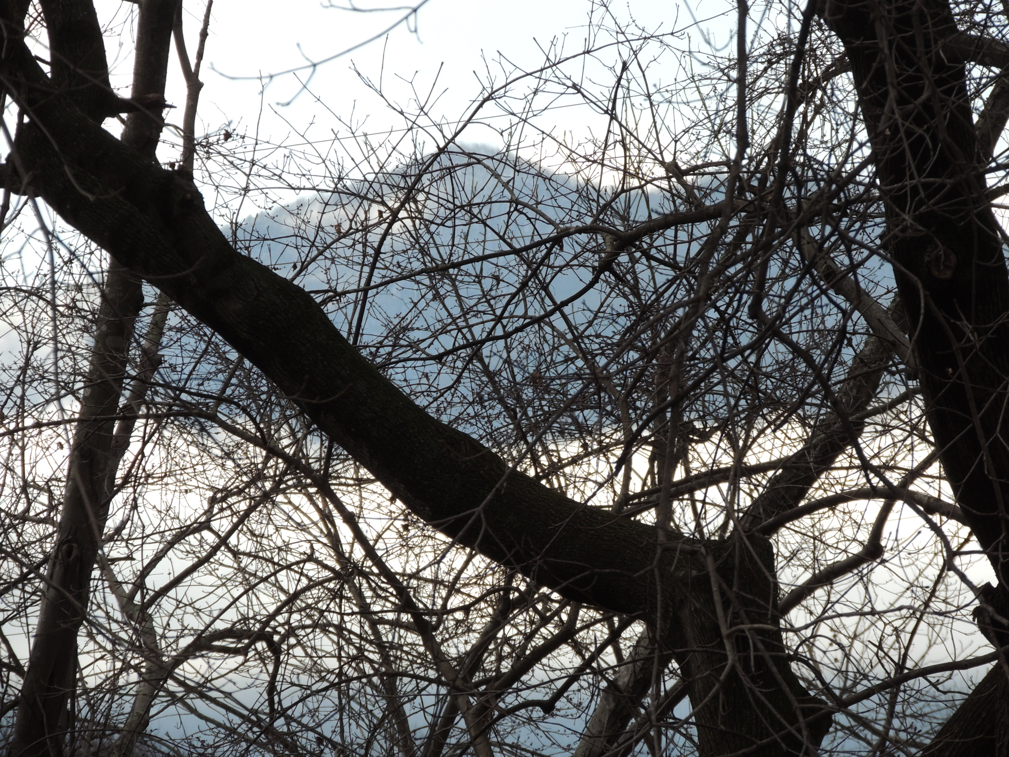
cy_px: 378
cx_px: 504
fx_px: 10202
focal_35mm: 350
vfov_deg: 4.2
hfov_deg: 5.7
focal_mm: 62.4
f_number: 4.8
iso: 220
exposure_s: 1/800
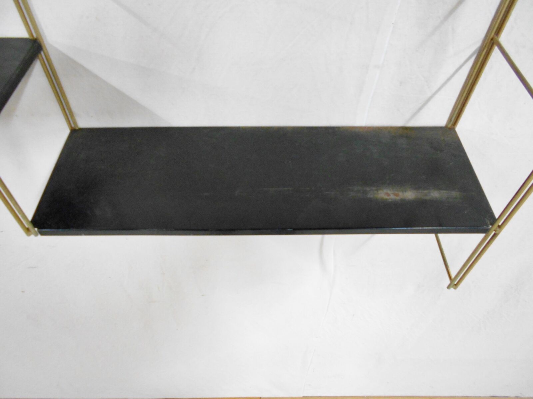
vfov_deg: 53.1
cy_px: 200
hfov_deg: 67.3
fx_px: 400
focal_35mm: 26
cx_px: 266
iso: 400
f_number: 3.2
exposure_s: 1/10
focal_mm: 4.6
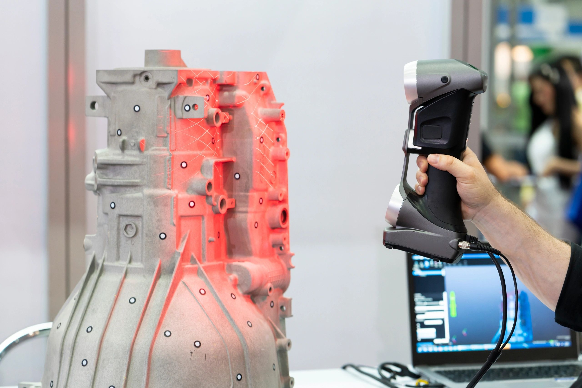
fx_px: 1374
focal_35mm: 85
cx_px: 291
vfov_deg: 16.1
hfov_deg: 23.9
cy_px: 194
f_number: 3.5
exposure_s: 1/30
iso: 800
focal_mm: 85
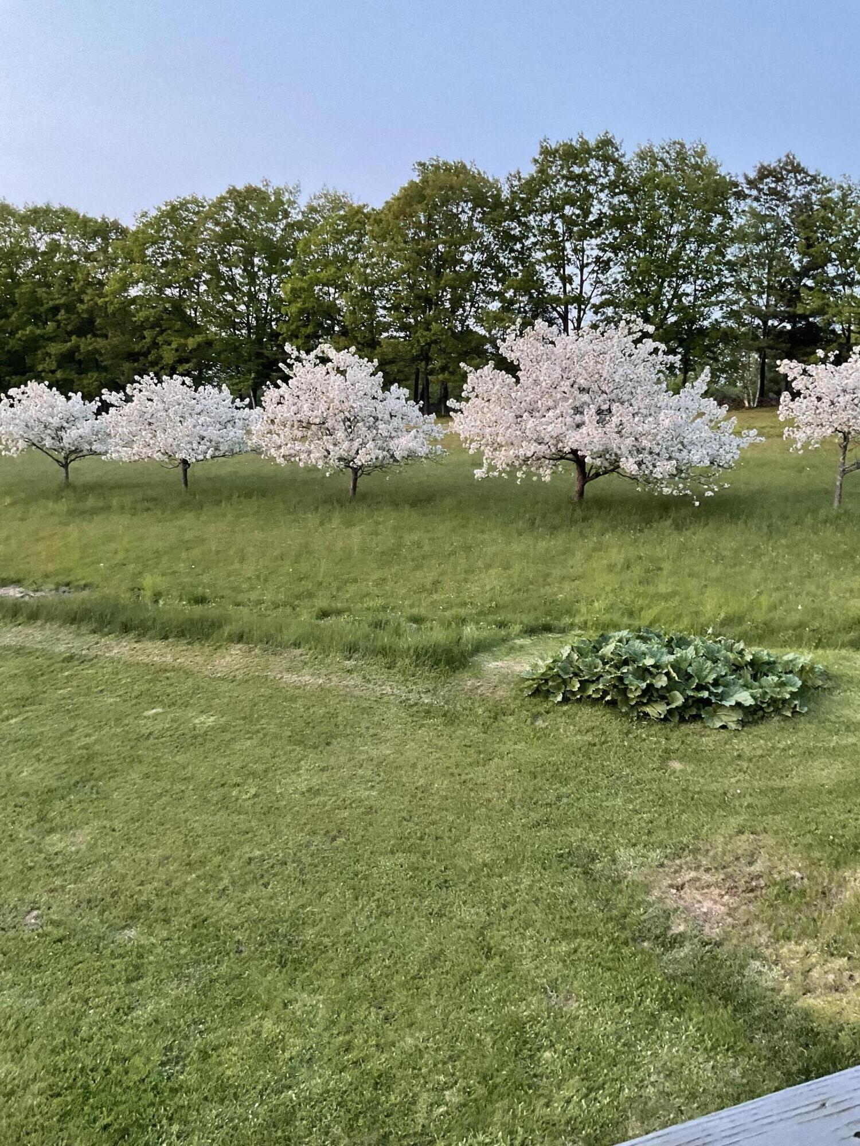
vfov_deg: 61.7
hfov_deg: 48.2
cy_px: 573
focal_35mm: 29
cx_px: 430
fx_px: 961
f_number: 1.8
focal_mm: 3
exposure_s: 1/60
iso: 200
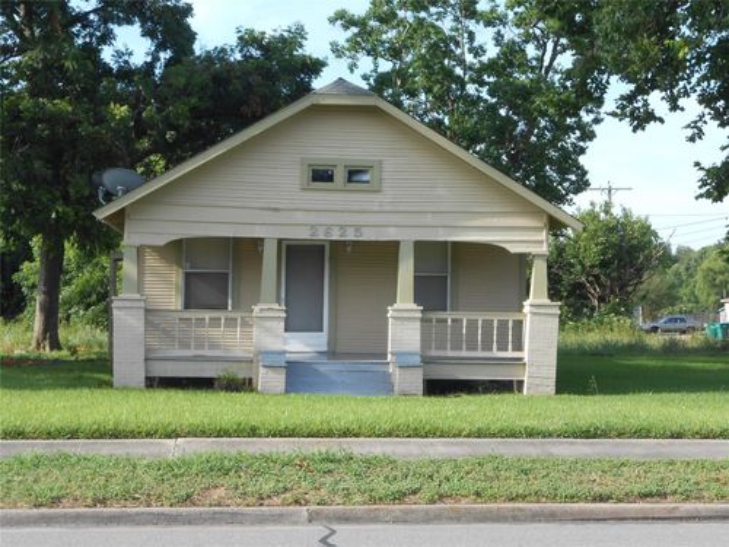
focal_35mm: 72
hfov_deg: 27.0
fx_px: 1516
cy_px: 274
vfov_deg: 20.4
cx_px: 364
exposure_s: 1/250
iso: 125
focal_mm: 12.8
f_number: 6
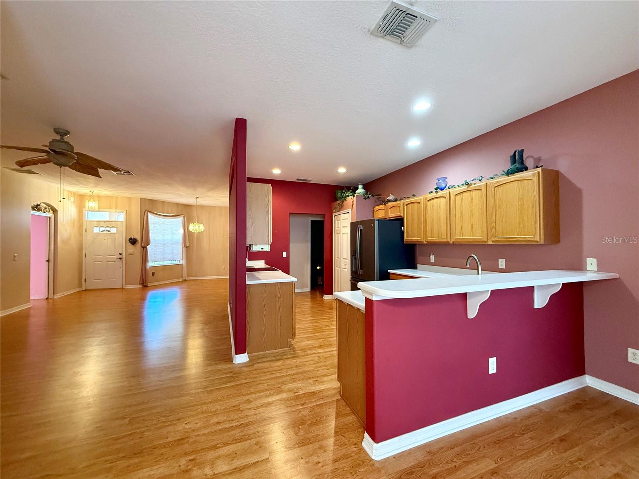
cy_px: 240
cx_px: 320
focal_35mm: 14
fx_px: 258
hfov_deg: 102.1
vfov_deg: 85.7
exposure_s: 1/60
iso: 500
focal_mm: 2.22
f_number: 2.2
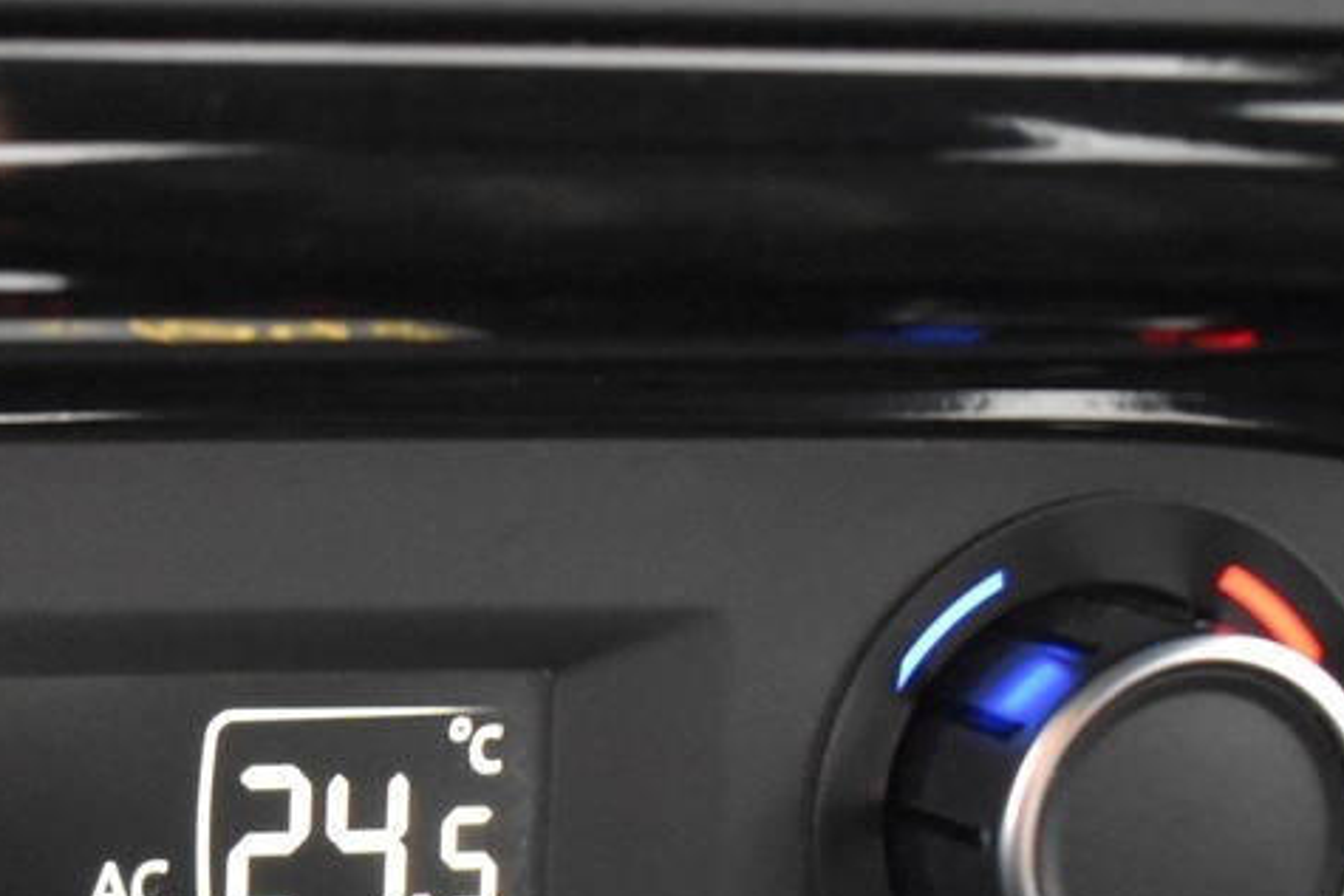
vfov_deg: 14.8
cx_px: -396
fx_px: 3436
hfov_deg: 20.3
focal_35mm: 92
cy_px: 766
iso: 3200
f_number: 3.5
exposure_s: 1/8
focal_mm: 18
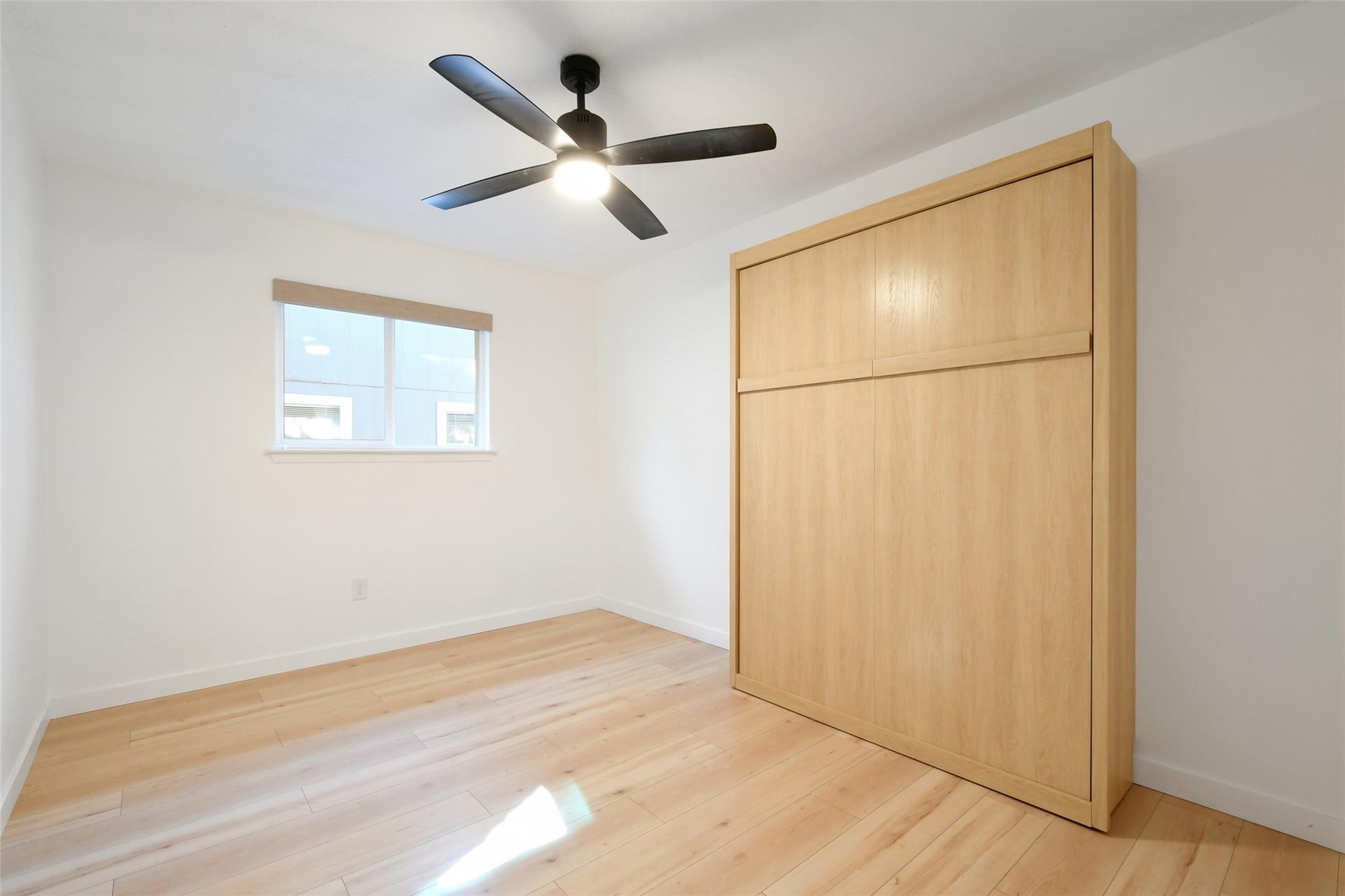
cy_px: 448
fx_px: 560
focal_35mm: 15
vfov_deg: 77.3
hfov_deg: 100.4
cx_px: 672
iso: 400
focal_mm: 10
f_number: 8
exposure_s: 1/15
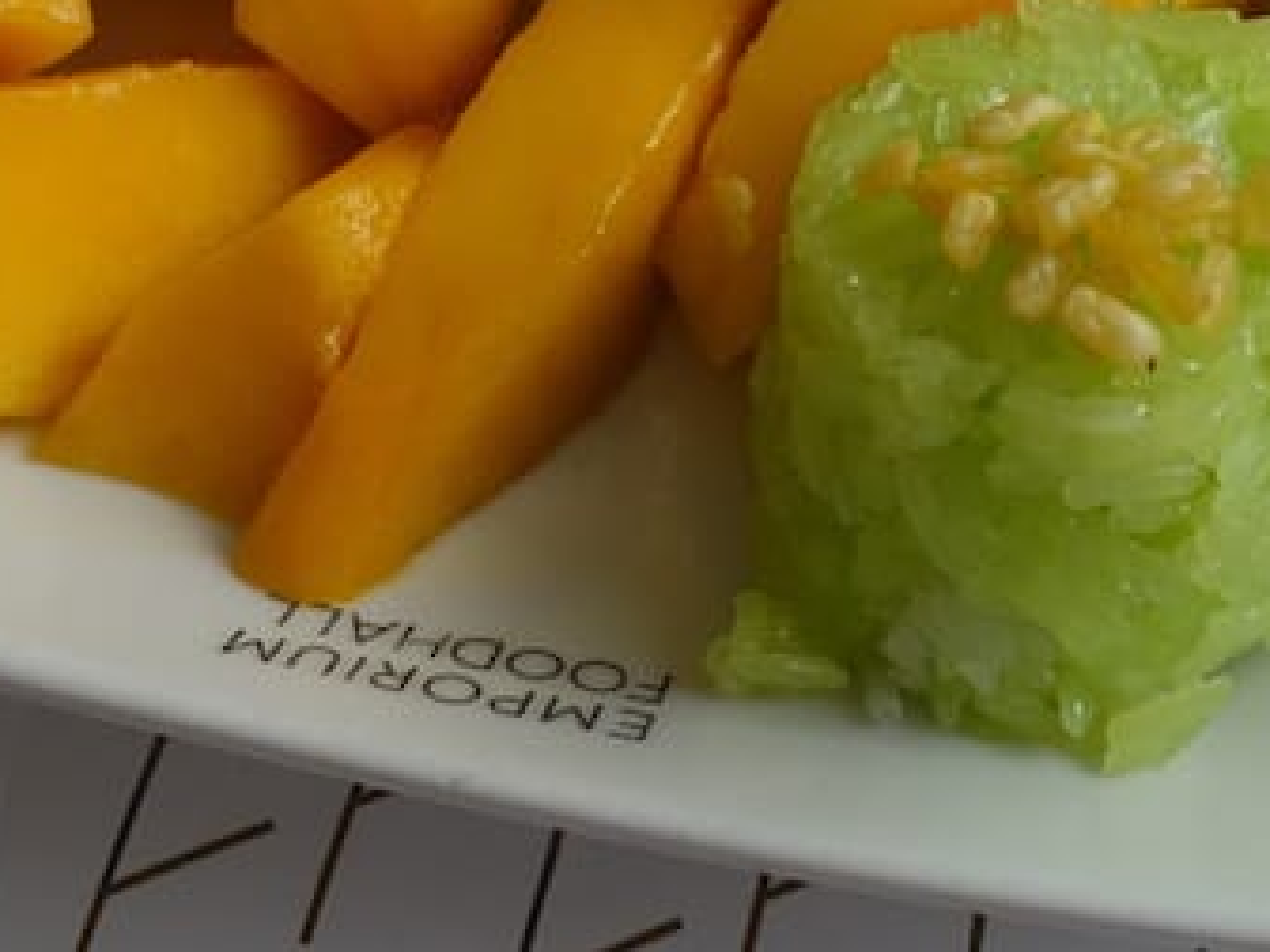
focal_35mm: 55
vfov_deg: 25.0
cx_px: 677
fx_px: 2018
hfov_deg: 34.9
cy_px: -55
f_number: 3.2
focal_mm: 8.8
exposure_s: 1/80
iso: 125
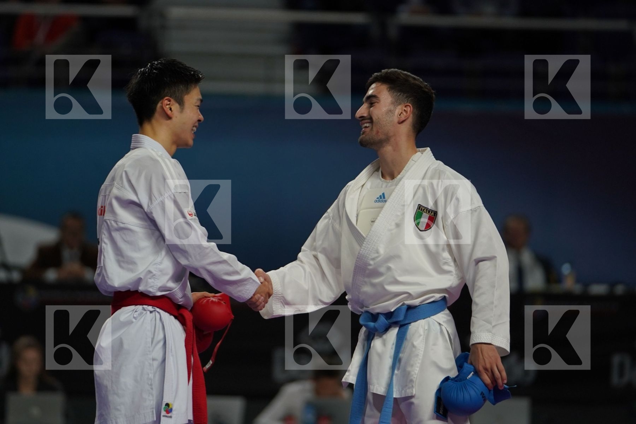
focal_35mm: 280
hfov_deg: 7.4
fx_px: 4946
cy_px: 212
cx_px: 318
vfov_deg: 4.9
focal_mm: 187
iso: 640
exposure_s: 1/1000
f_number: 2.8
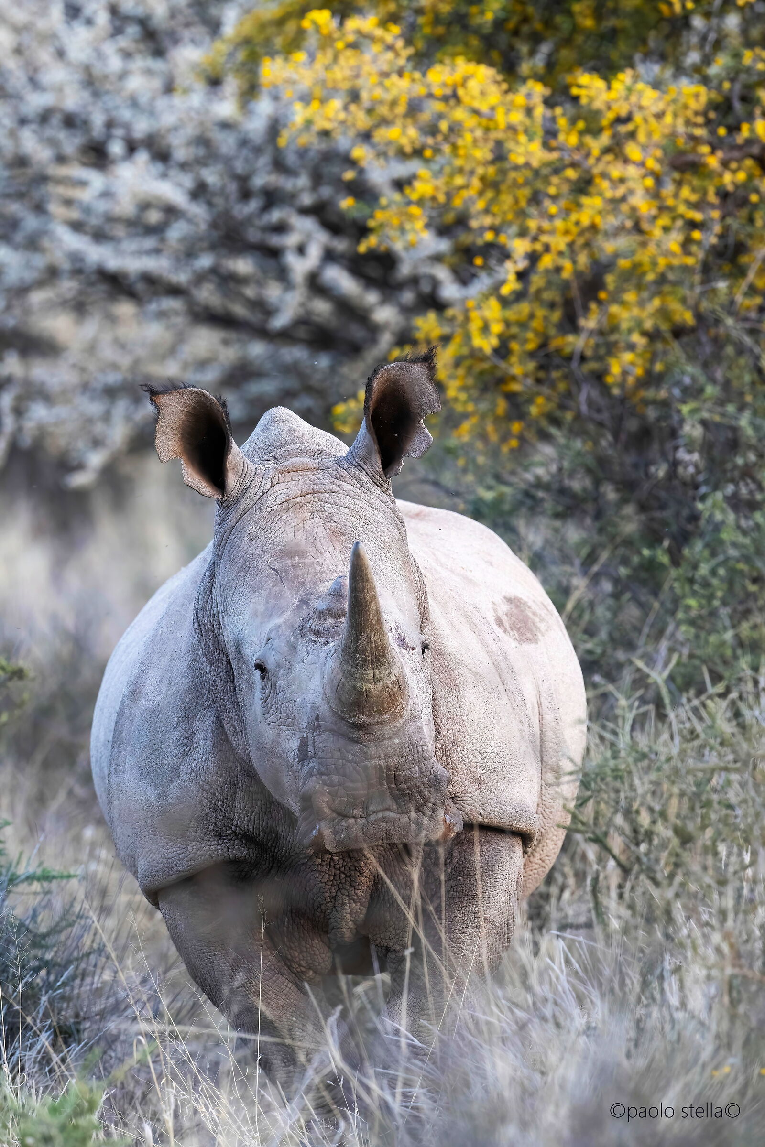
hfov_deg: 3.4
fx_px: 12749
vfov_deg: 5.2
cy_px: 574
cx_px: 382
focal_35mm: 400
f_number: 5.6
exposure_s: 1/200
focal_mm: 400
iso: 2000
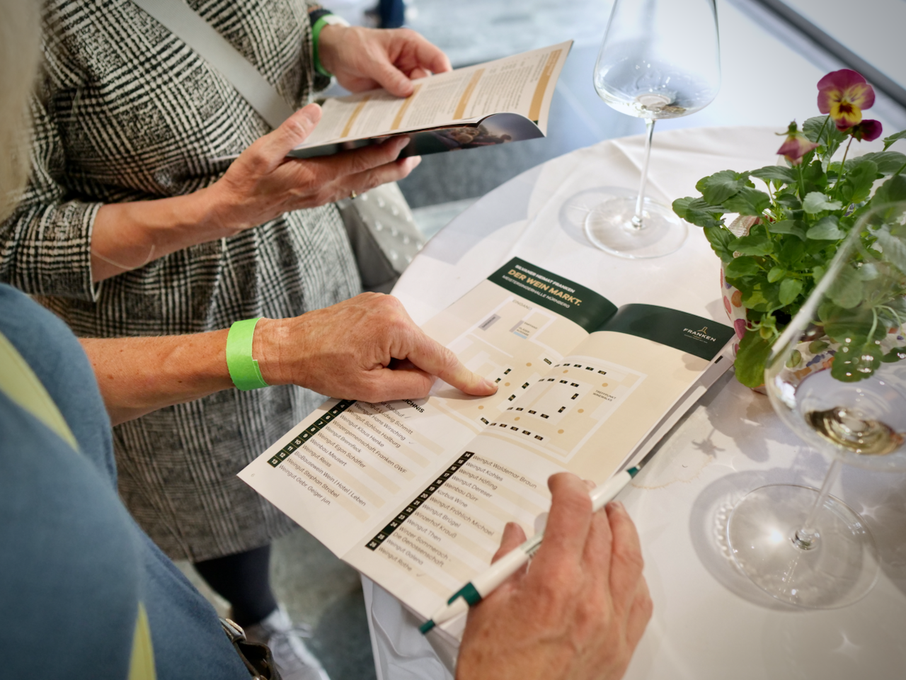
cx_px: 453
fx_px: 838
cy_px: 340
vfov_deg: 44.2
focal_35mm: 32
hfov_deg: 56.8
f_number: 2
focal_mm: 16
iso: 1000
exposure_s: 1/320
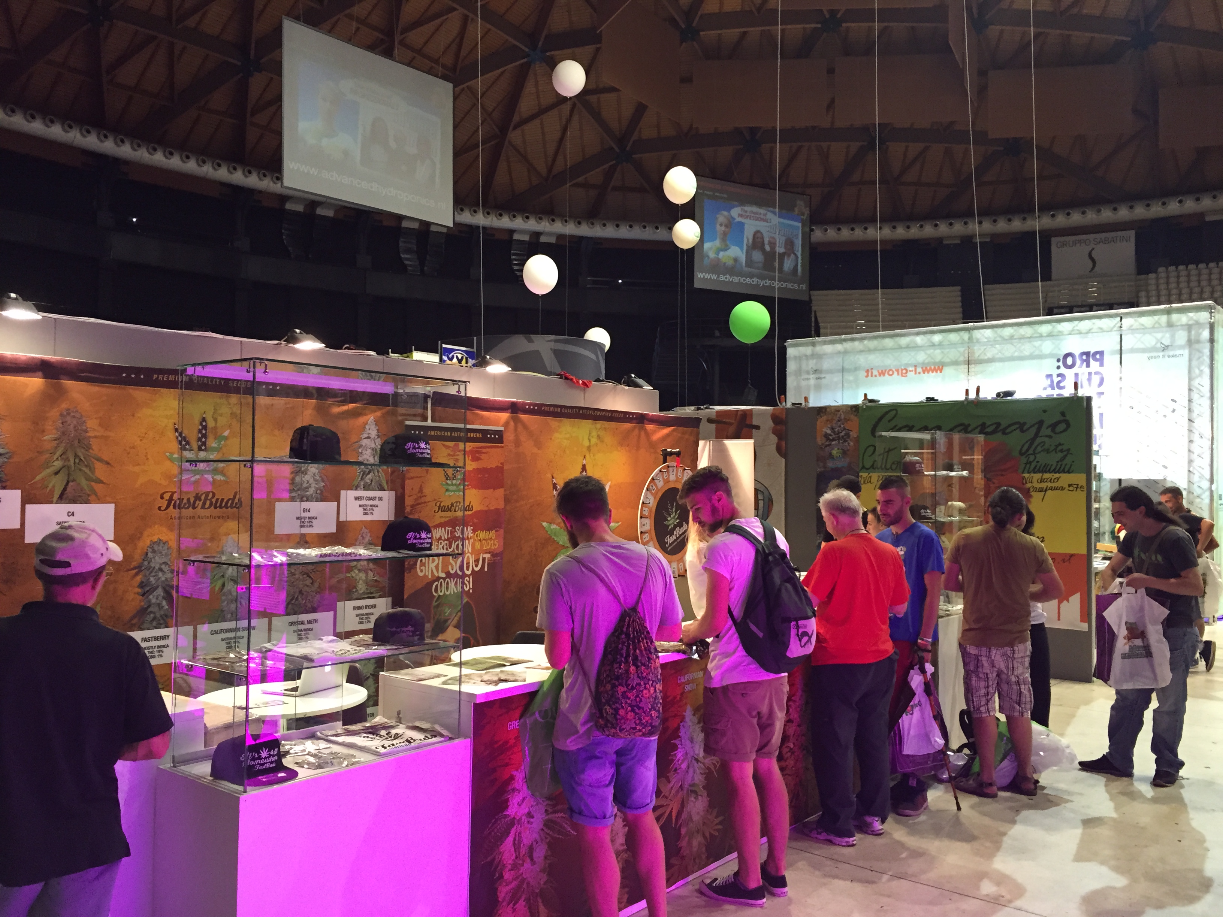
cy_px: 458
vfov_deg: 48.2
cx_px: 612
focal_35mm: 29
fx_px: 1025
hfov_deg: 61.7
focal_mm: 4.15
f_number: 2.2
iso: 160
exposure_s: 1/30
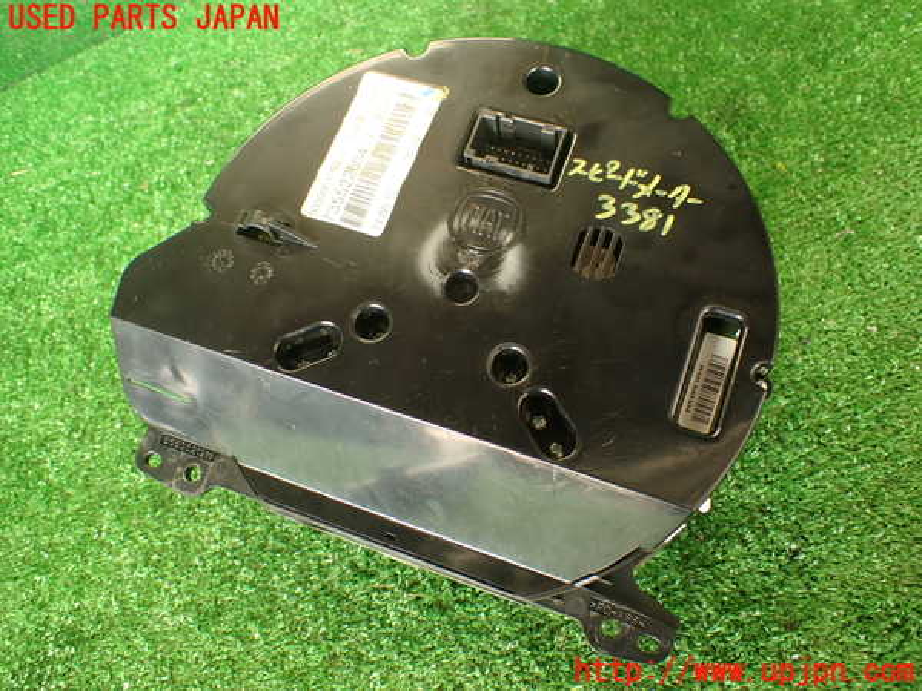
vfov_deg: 46.8
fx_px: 799
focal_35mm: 30
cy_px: 346
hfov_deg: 60.0
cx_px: 461
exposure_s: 1/40
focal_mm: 5.4
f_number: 2.3
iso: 200
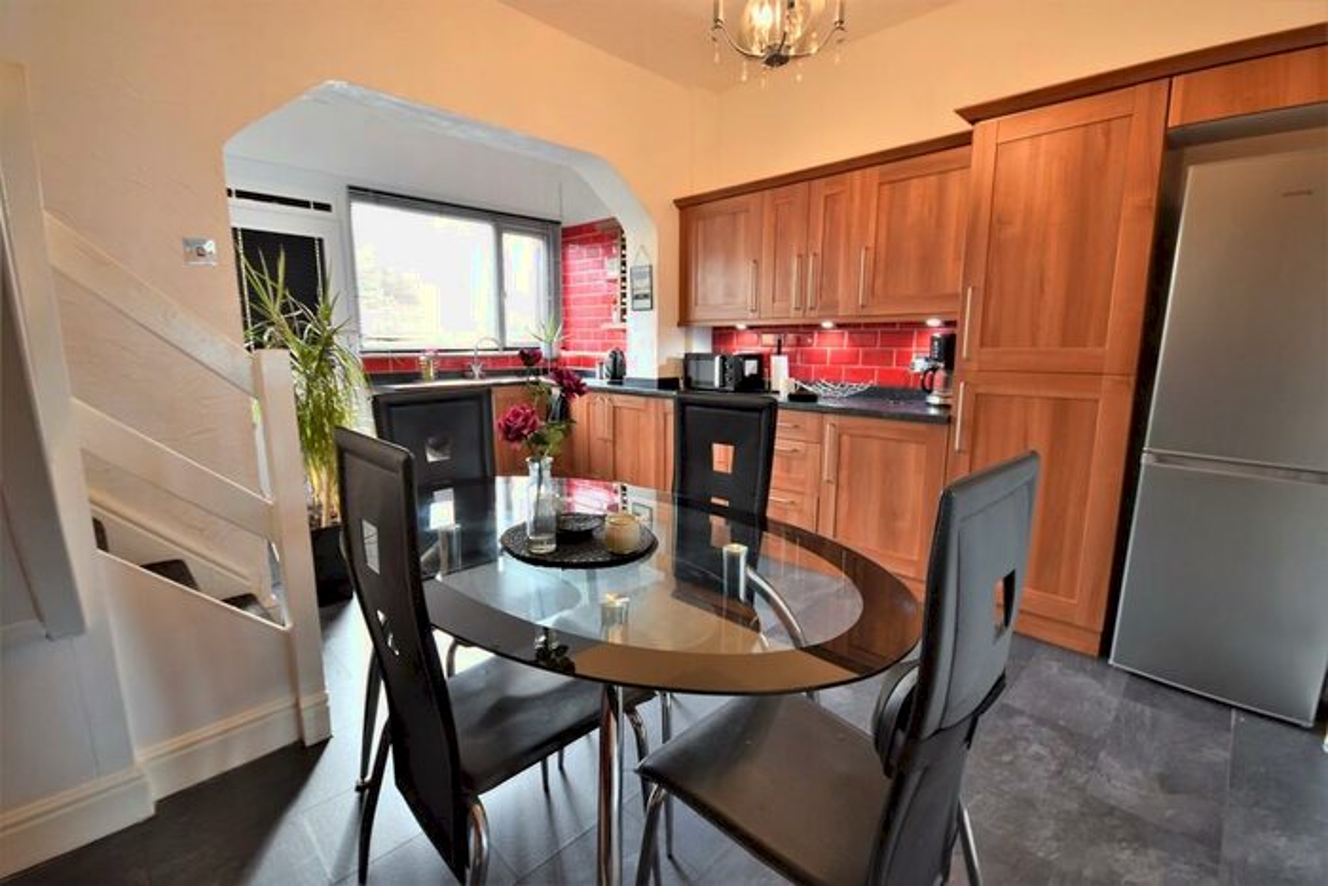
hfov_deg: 100.4
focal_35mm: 15
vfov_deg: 77.4
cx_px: 664
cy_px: 443
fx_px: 553
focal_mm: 10
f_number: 4
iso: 100
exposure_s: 1/8
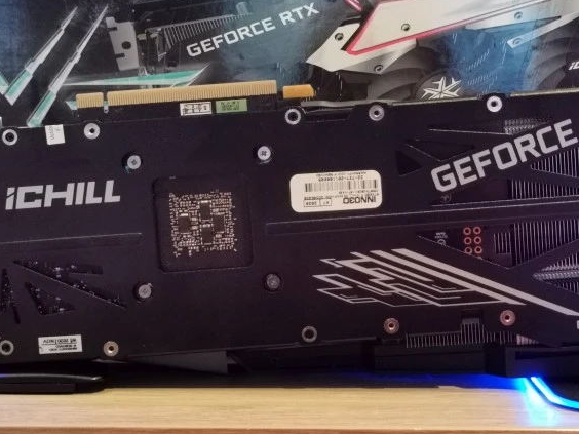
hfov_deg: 31.7
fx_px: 1020
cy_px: 196
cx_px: 309
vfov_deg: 24.0
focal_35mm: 61
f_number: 1.6
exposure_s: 1/30
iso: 640
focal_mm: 5.56
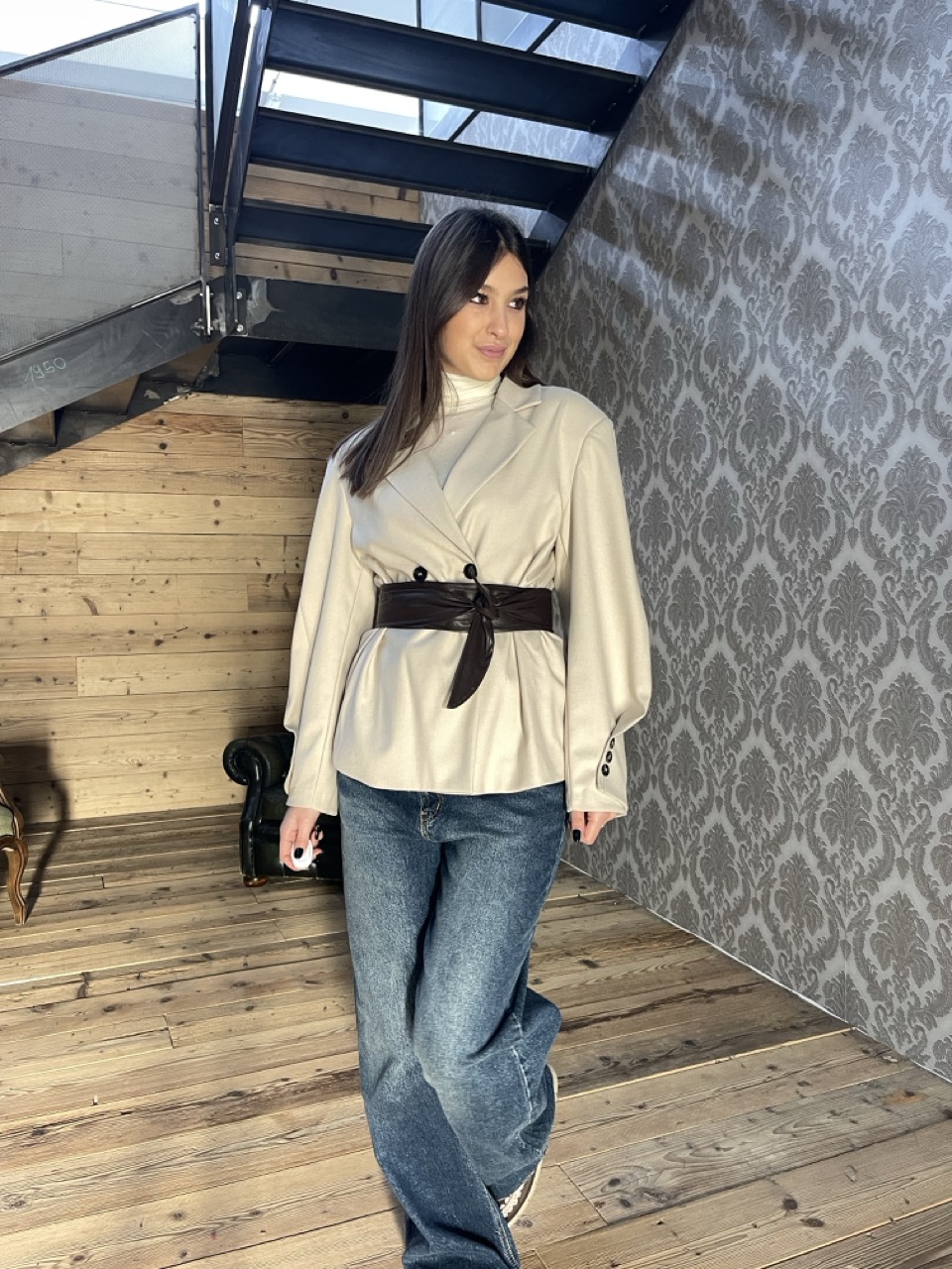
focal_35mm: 25
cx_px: 476
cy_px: 634
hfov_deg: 54.9
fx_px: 917
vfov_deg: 69.4
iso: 200
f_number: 1.6
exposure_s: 1/60
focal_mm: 5.1
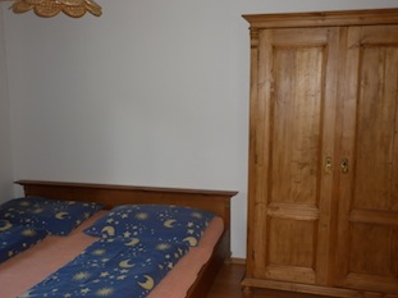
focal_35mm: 36
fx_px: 414
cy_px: 157
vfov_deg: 39.6
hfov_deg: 51.4
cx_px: 193
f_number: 2.8
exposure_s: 1/30
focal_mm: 5
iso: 100
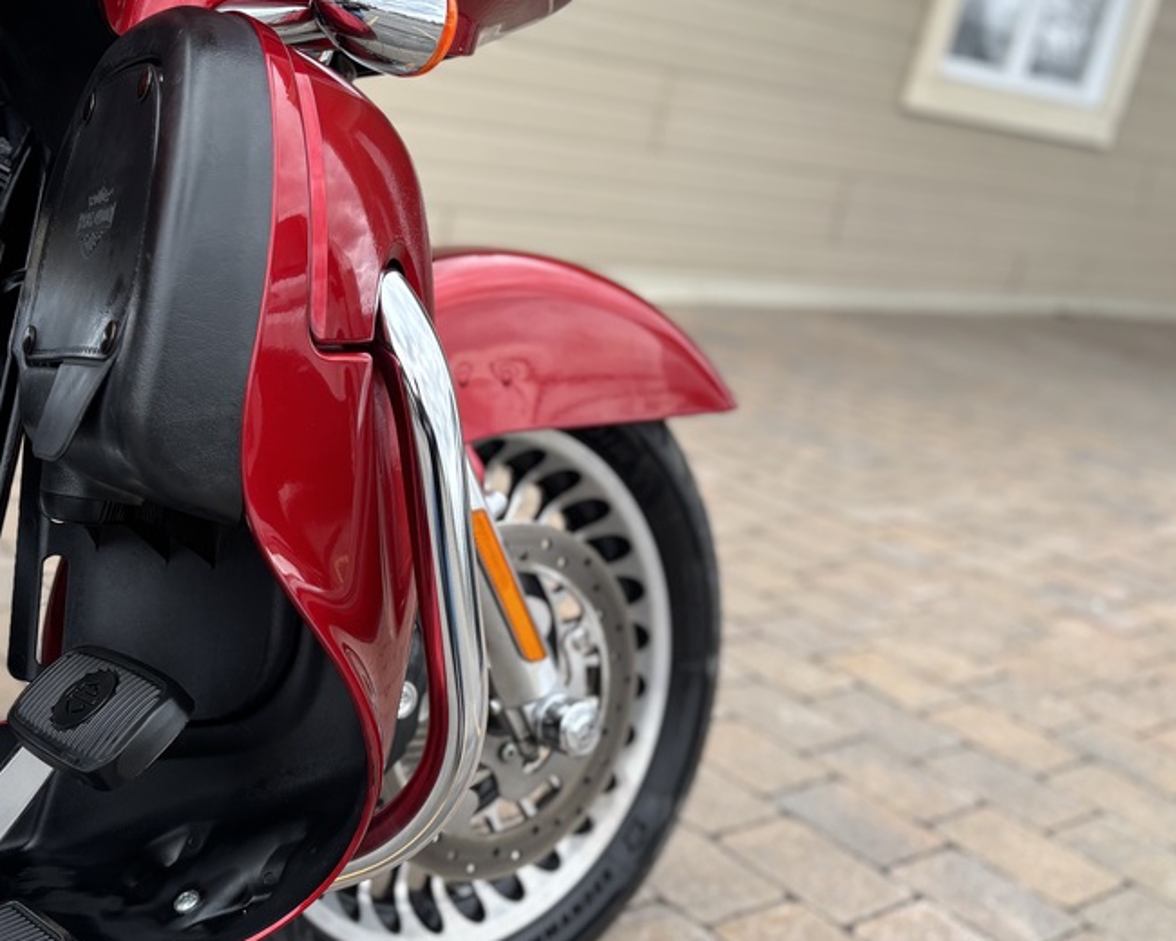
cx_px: 304
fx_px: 1392
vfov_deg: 37.2
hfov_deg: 44.4
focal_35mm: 40
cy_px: 577
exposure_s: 1/309
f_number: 1.6
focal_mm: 5.96
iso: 50
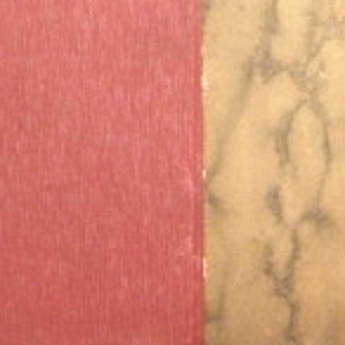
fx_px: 1703
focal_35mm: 151
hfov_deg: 11.6
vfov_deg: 11.1
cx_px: 177
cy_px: -168
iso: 400
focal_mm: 7.1
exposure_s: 1/30
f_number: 3.8
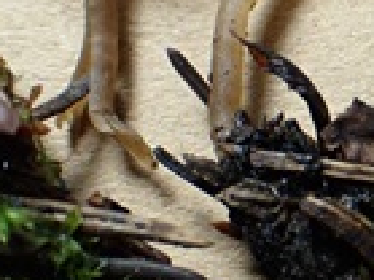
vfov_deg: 12.5
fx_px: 1274
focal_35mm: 118
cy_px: 137
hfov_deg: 15.7
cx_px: 509
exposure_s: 1/160
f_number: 4
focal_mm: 7.31
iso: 200
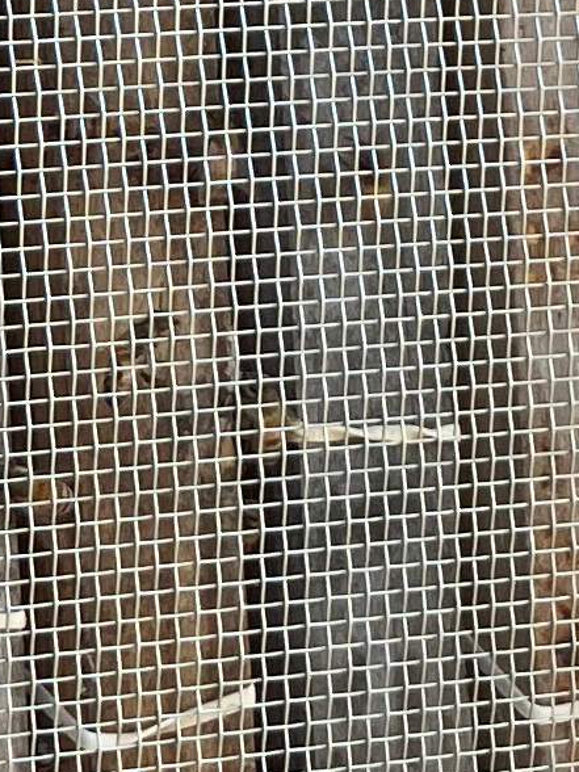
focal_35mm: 192
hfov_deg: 7.4
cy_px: 400
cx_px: -597
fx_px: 4282
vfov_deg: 10.3
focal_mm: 3.99
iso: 40
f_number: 1.8
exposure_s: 1/92
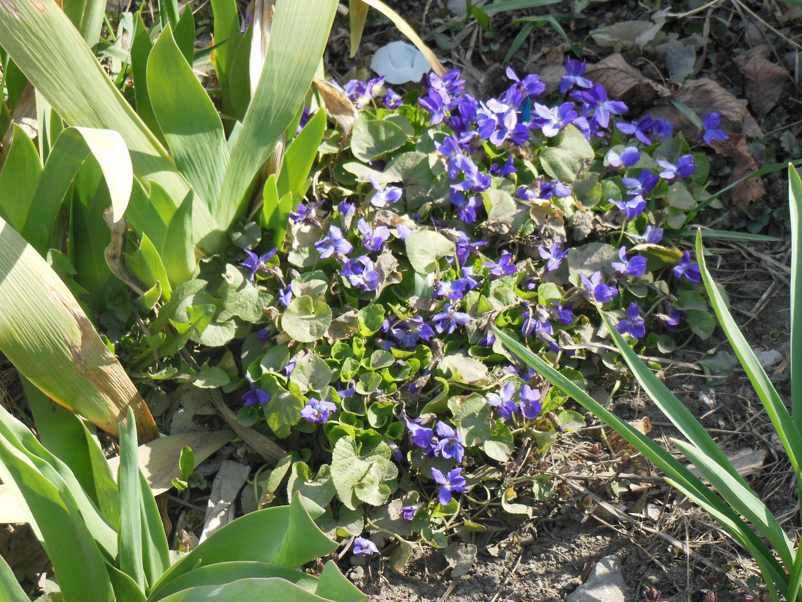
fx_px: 3823
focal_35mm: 165
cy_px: 301
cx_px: 401
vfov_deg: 9.0
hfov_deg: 12.0
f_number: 5.9
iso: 250
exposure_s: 1/250
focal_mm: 29.5
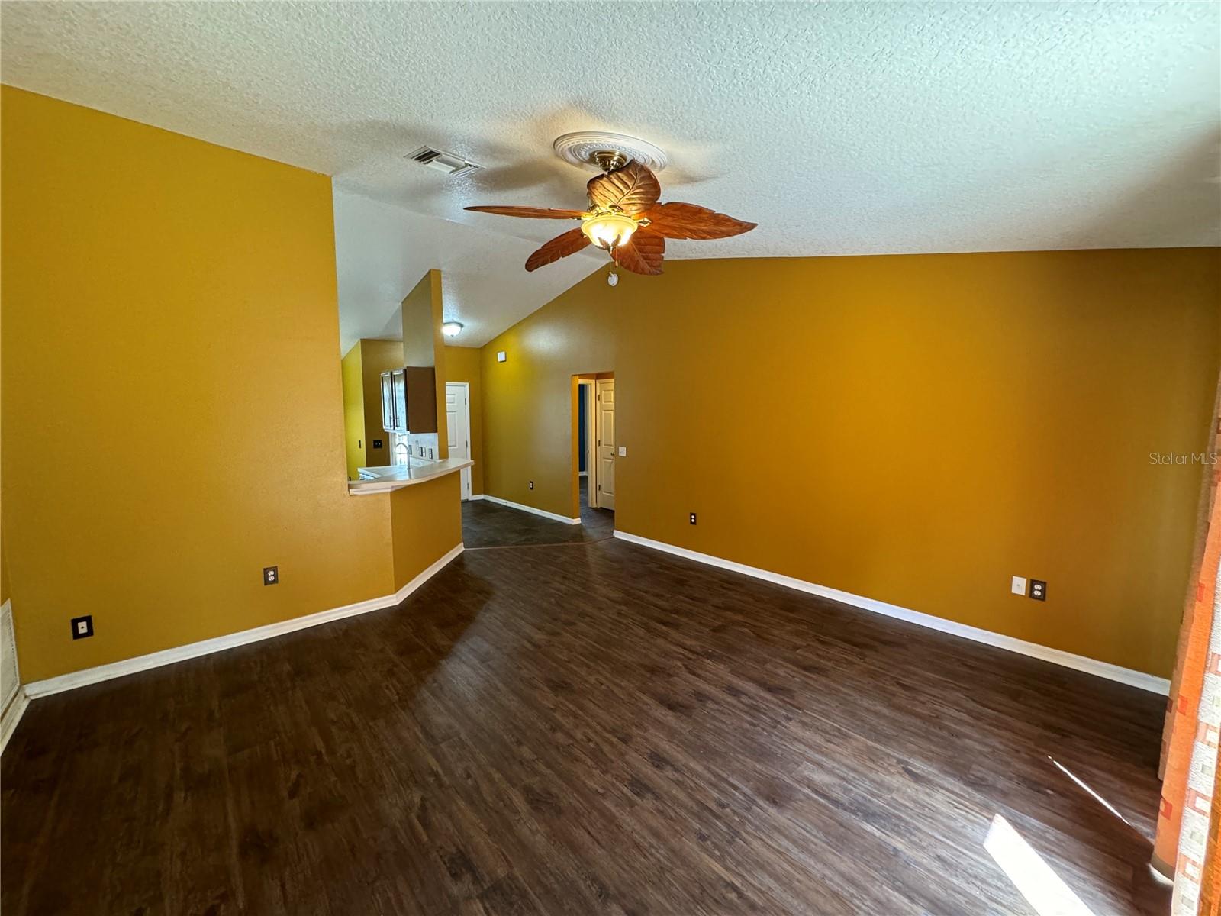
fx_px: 494
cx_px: 610
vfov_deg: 85.7
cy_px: 458
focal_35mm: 14
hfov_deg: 102.1
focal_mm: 2.22
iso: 400
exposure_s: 1/60
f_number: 2.2
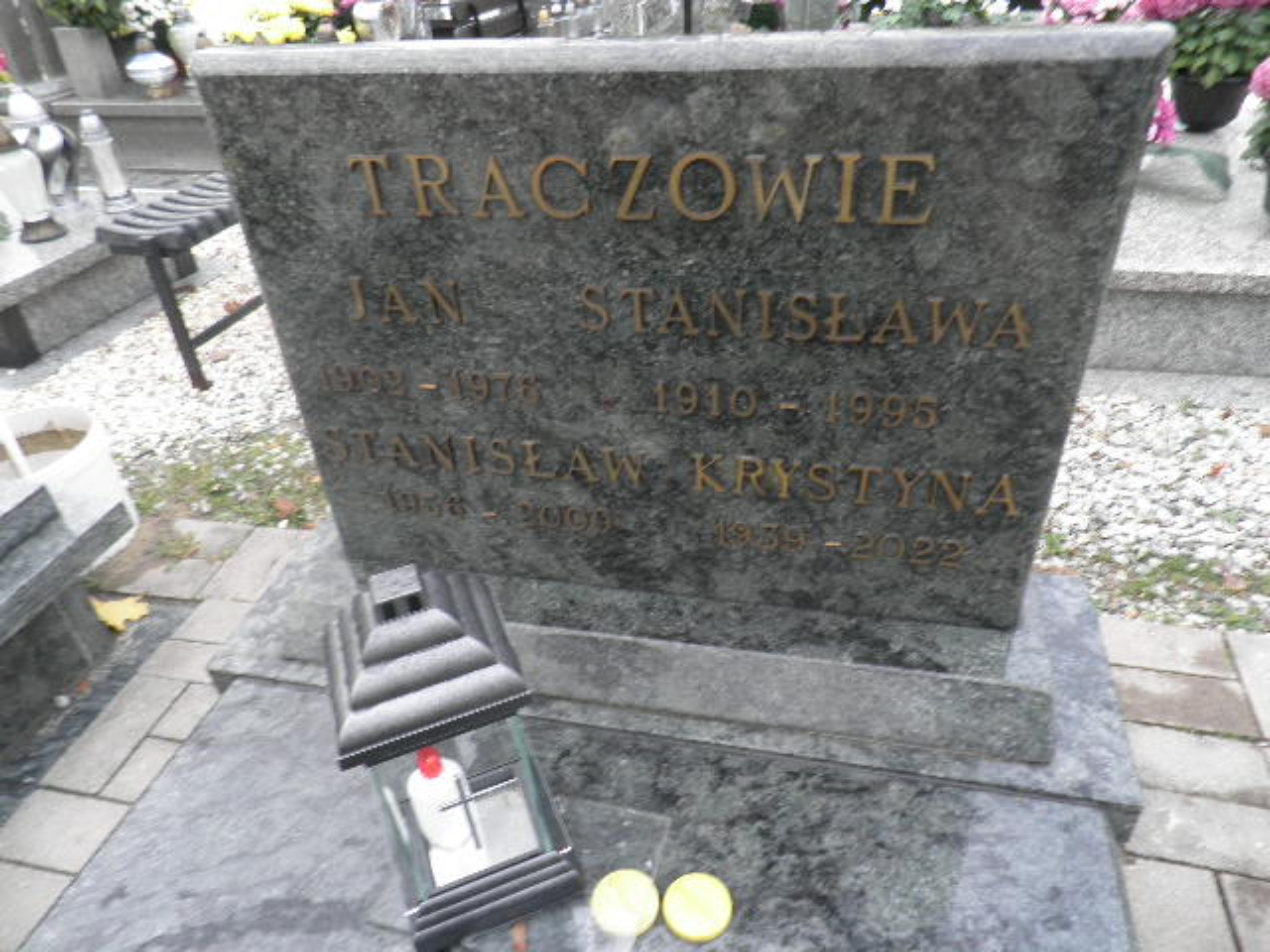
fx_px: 881
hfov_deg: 71.6
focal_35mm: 24
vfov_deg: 56.8
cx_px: 635
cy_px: 476
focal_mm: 4.3
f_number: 3.3
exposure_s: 1/30
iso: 64
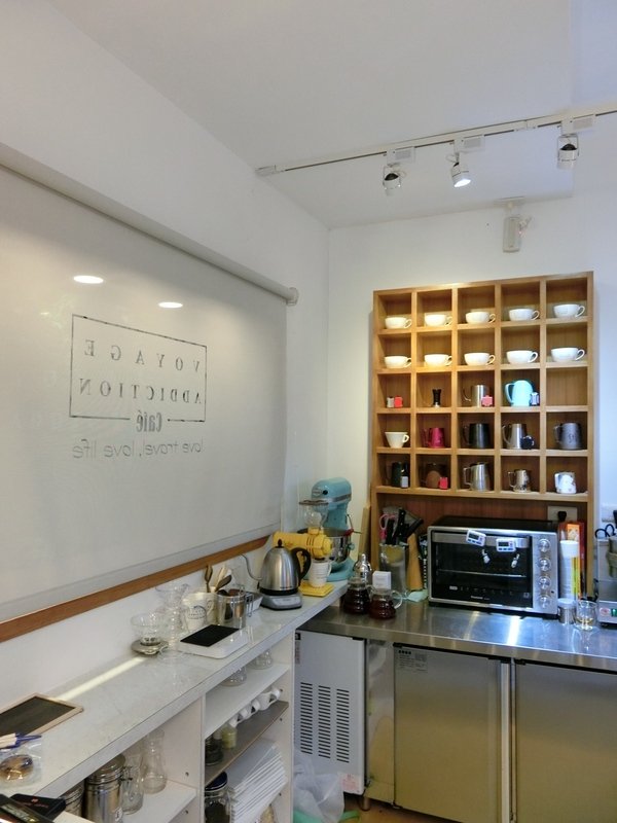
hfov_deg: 54.9
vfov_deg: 69.4
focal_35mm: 25
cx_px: 308
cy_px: 412
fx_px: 594
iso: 400
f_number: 2.8
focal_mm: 5.4
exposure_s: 1/40
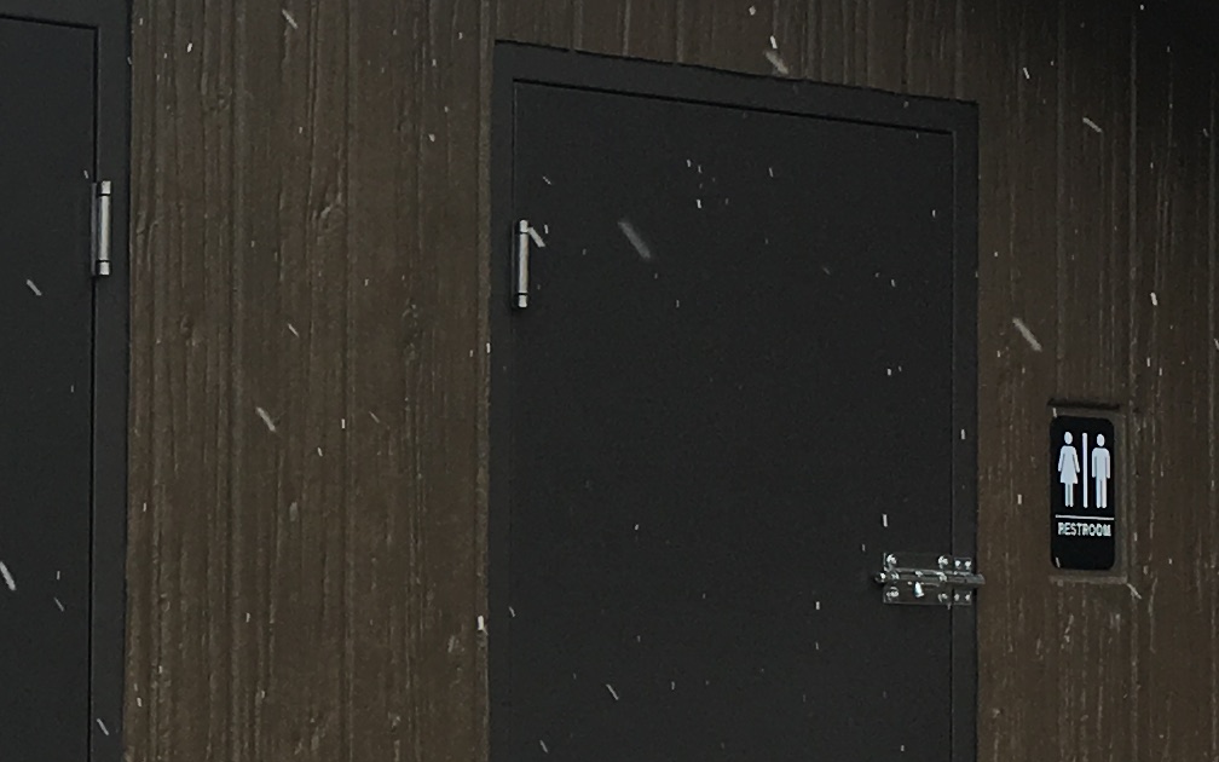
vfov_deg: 10.6
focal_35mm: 123
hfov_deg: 16.4
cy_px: 503
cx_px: -174
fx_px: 4086
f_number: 2.2
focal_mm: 4.15
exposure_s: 1/283
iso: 25
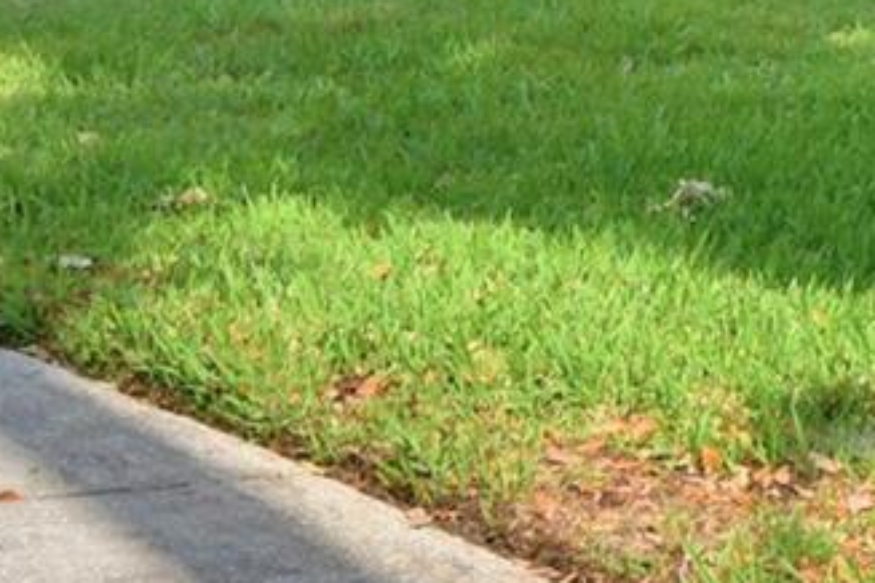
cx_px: 1137
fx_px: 3573
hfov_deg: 13.5
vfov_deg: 9.1
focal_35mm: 147
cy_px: -340
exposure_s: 1/640
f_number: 5.6
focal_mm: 20
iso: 100
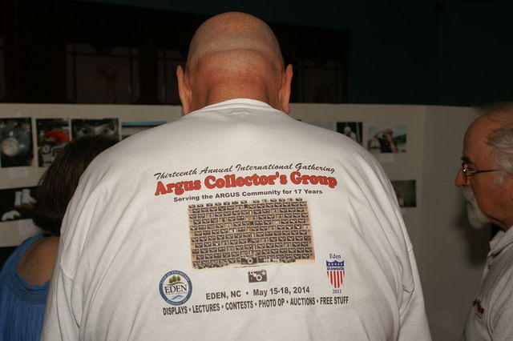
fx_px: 748
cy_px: 170
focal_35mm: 52
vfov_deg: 25.7
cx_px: 256
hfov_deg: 37.9
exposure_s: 1/50
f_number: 5.6
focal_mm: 35
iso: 100
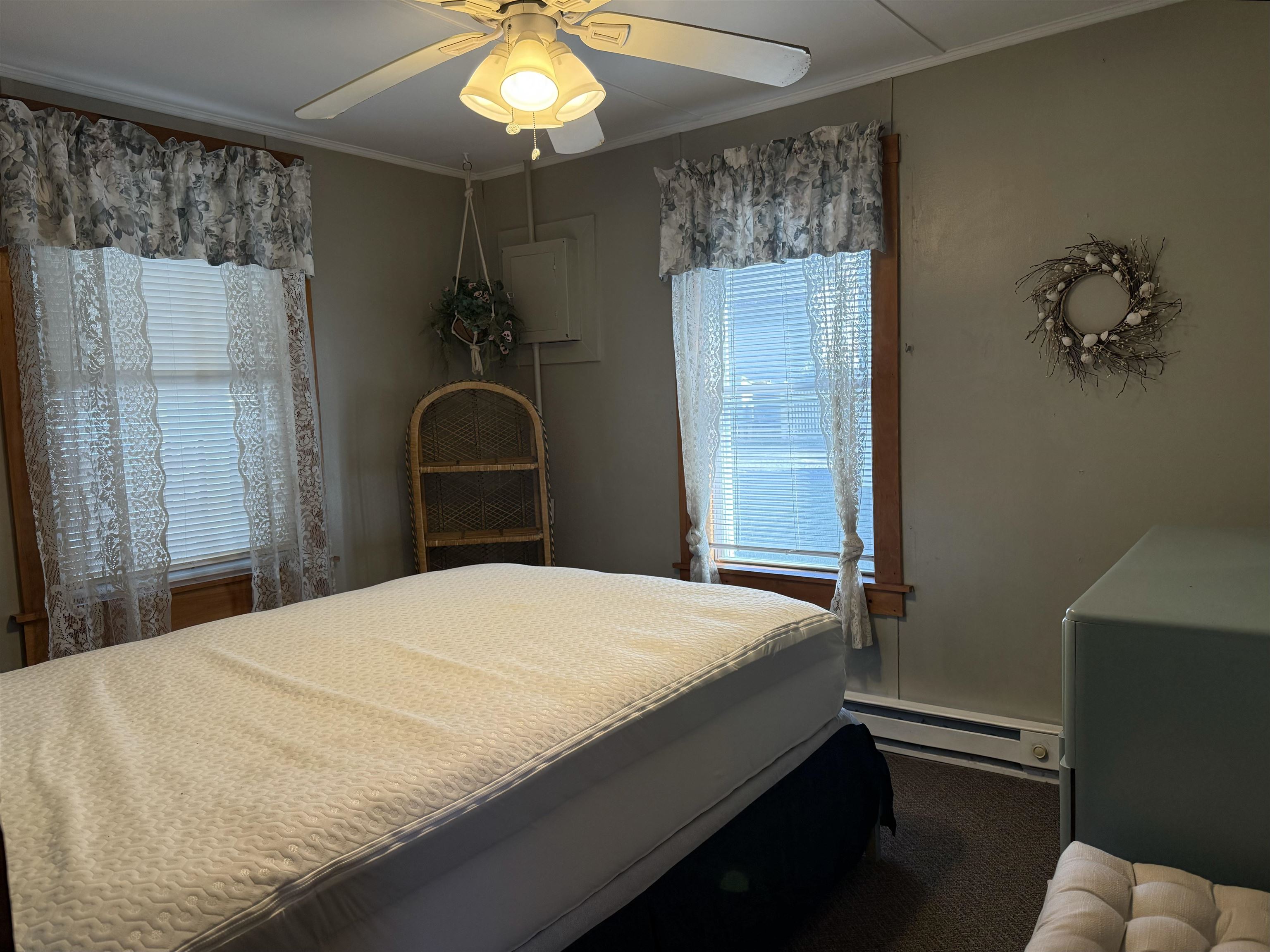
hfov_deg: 71.6
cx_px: 635
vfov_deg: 56.8
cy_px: 476
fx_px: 880
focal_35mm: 24
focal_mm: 6.76
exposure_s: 1/124
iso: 200
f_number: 1.78
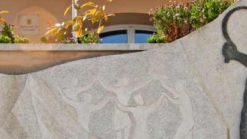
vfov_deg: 8.8
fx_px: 899
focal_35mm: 137
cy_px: 147
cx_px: 175
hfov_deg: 15.6
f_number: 8
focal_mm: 35
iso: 160
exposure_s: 1/250
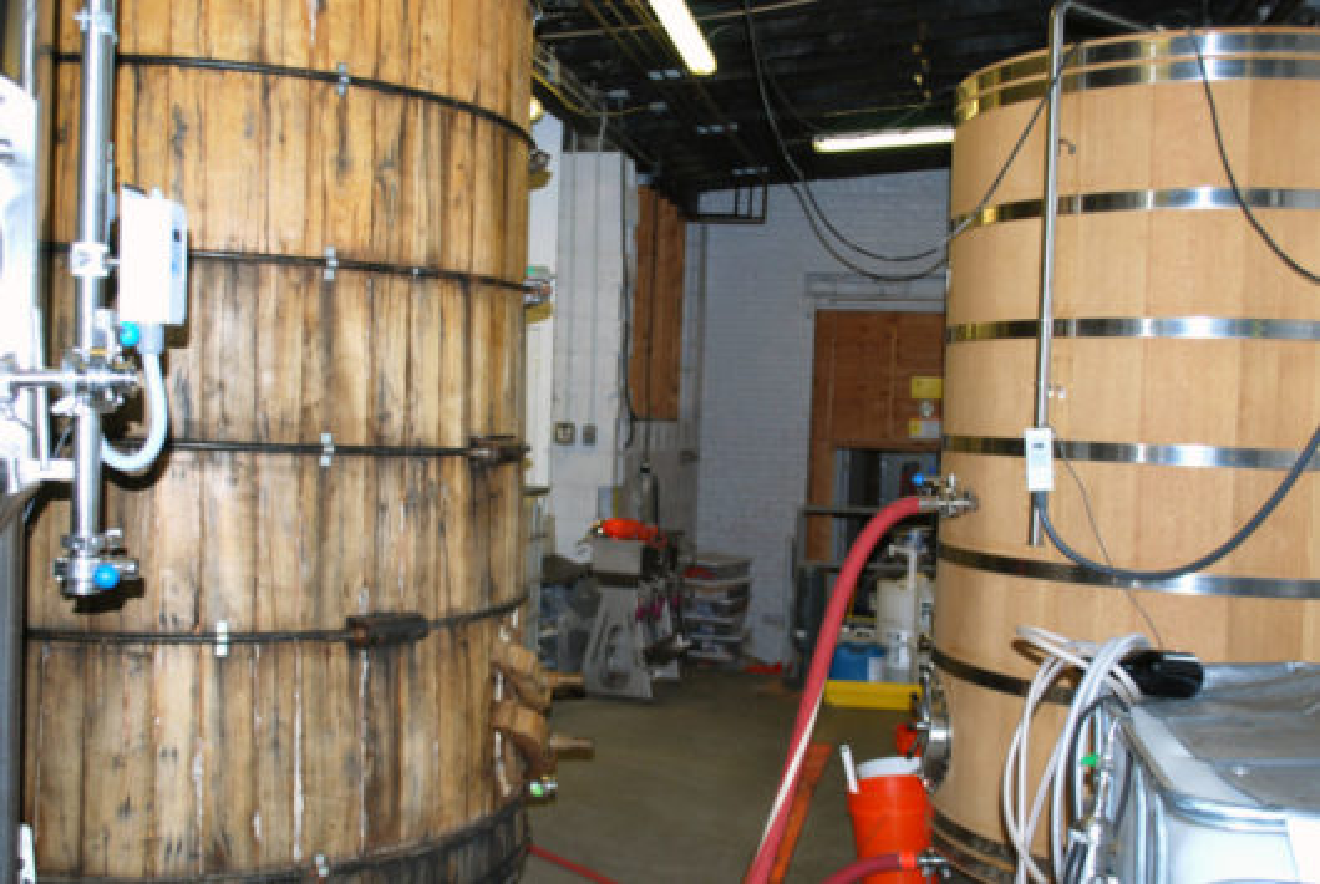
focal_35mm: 39
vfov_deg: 34.3
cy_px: 442
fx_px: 1432
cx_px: 660
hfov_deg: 49.5
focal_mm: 26
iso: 220
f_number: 4.2
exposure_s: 1/60
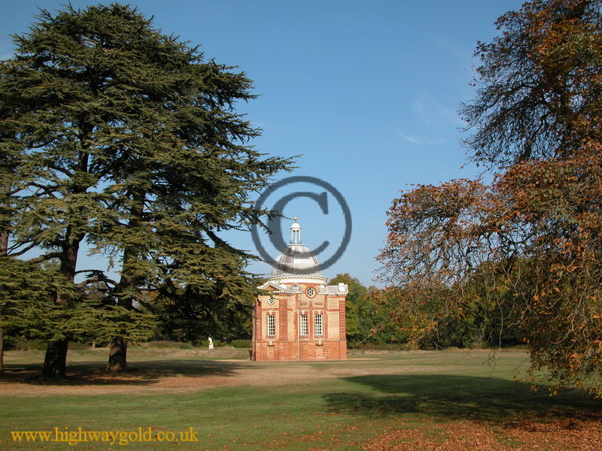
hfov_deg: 52.6
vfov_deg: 40.7
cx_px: 301
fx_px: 609
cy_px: 226
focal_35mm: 35
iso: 100
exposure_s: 1/354
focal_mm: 8.9
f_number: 6.3
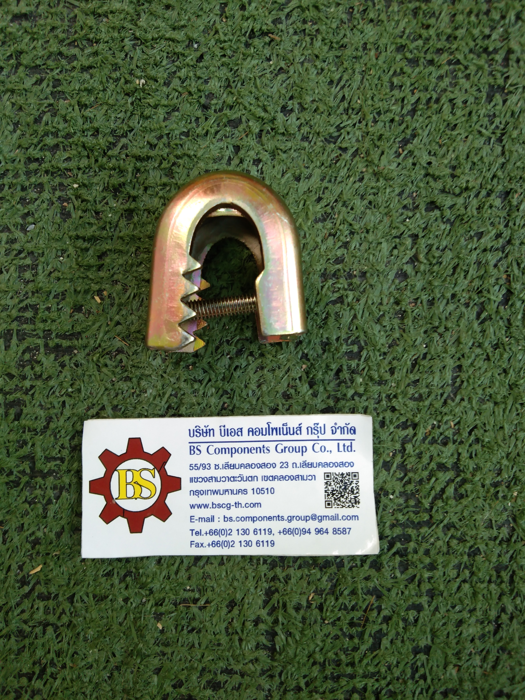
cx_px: 262
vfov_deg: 60.0
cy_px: 350
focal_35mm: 30
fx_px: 607
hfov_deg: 46.8
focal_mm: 3.65
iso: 128
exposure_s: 1/100
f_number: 2.2
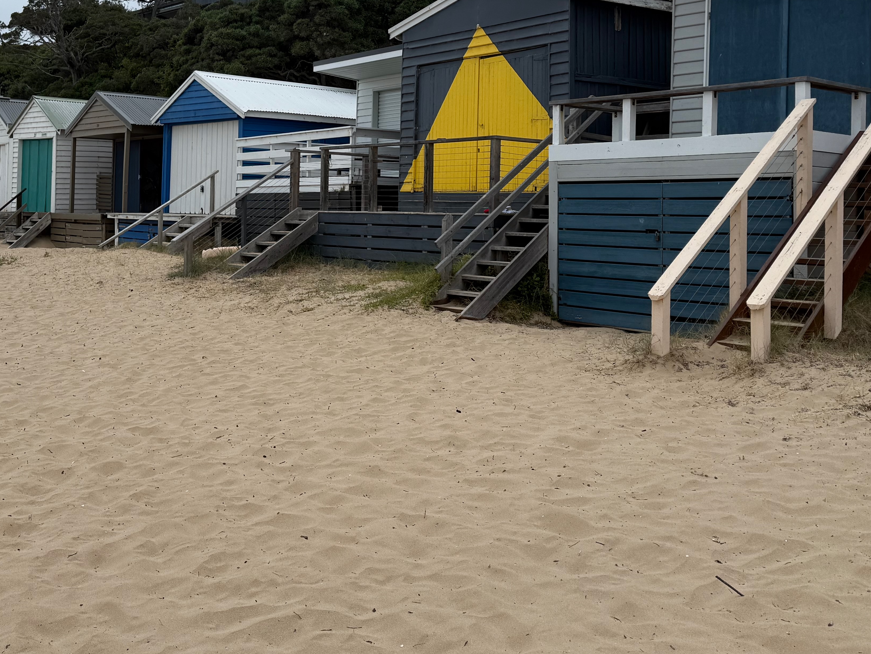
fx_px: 1057
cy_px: 189
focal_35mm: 42
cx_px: 338
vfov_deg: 33.9
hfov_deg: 44.5
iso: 80
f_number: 1.78
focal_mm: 6.76
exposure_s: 1/5714
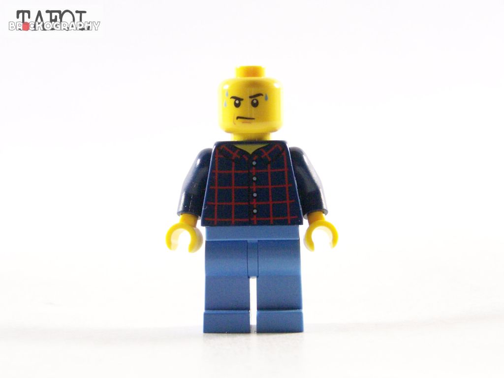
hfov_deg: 23.8
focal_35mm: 82
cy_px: 189
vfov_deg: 18.0
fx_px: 1194
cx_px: 252
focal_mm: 13.7
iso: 400
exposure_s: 1/60
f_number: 3.2
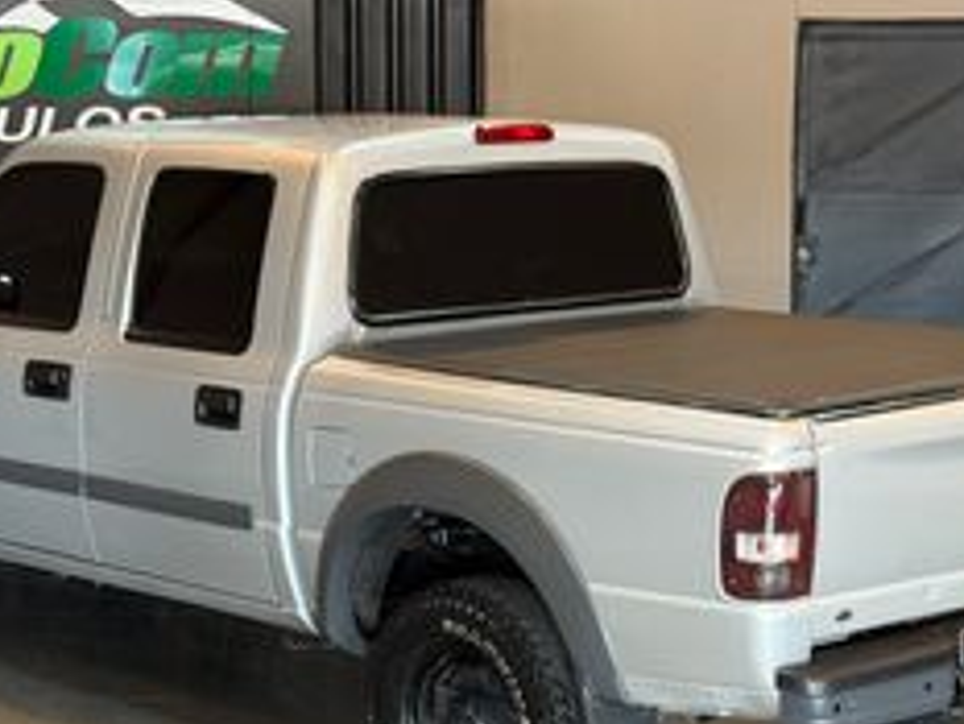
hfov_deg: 20.2
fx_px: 2703
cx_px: 472
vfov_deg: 15.3
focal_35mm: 97
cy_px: 356
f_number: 1.78
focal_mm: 6.76
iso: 200
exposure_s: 1/60
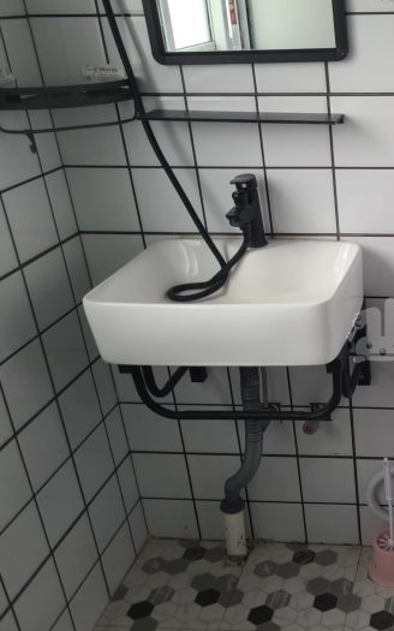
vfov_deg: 47.2
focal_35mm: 42
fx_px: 722
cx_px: 442
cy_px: 331
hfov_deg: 27.7
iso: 125
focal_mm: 5.4
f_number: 1.8
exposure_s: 1/60
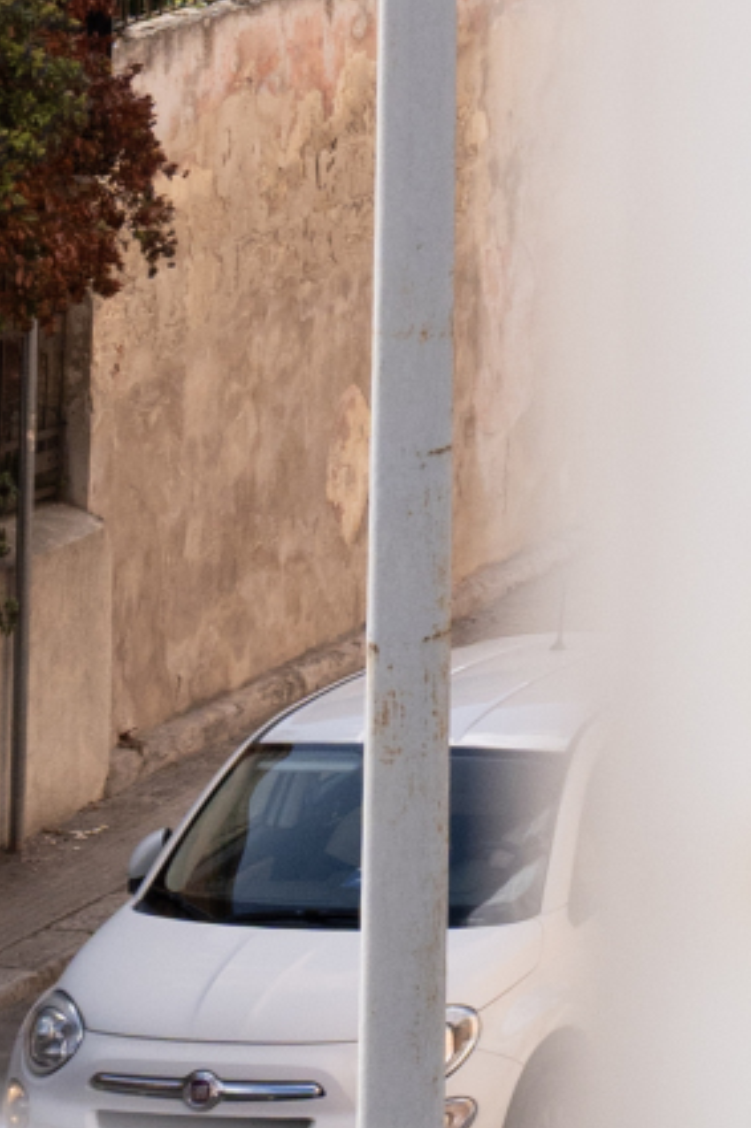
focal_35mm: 283
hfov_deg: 4.7
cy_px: -1749
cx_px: 1968
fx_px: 8862
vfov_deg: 6.8
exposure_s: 1/1600
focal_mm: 47
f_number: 7.1
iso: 800
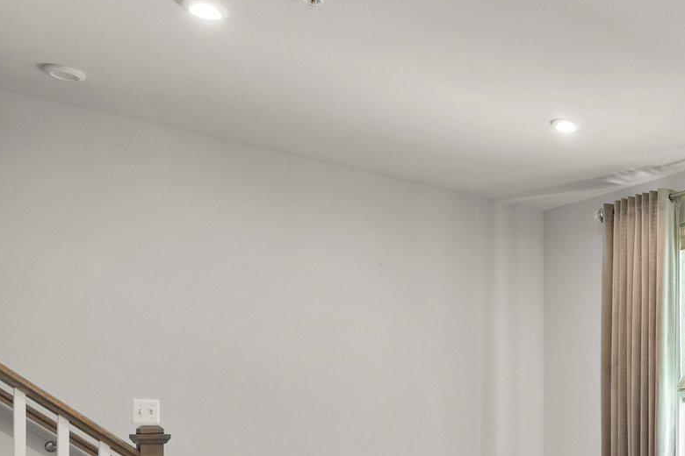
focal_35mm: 42
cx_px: 719
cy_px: 435
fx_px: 799
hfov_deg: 39.5
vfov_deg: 30.1
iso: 320
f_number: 8
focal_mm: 16
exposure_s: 1/10
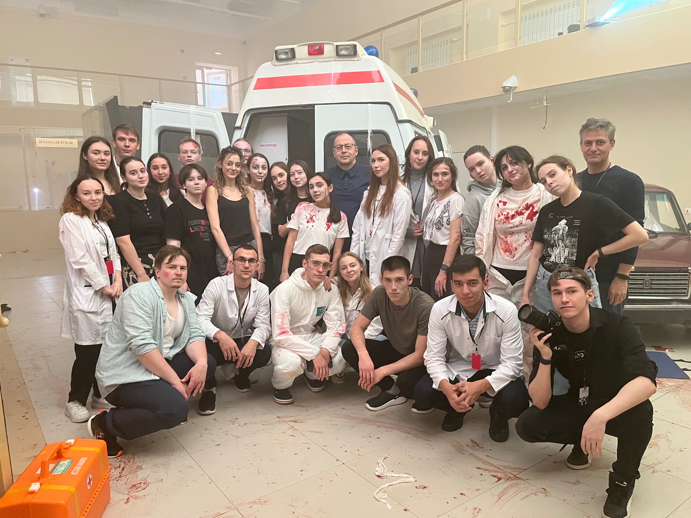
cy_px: 259
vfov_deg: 53.1
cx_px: 346
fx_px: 519
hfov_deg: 67.3
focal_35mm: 26
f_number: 1.6
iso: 640
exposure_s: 1/40
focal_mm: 5.1
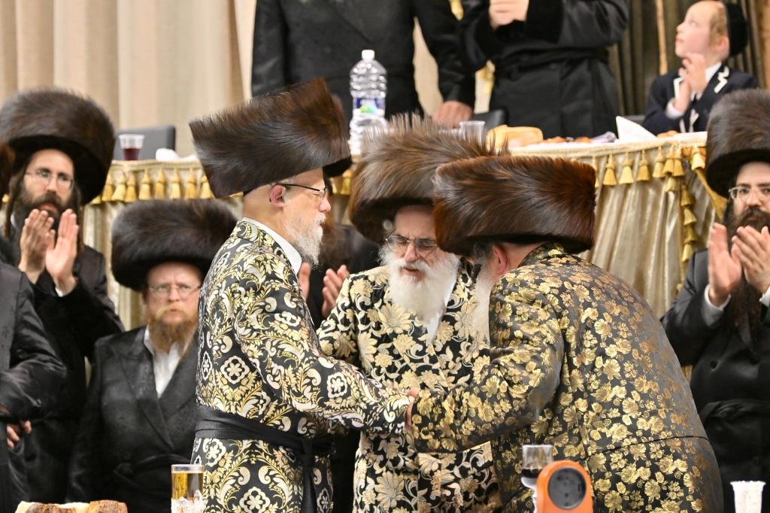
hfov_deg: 10.2
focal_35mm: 202
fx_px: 4319
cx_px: 385
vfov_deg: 6.8
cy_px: 256
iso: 1250
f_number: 2.8
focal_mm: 135
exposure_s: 1/200
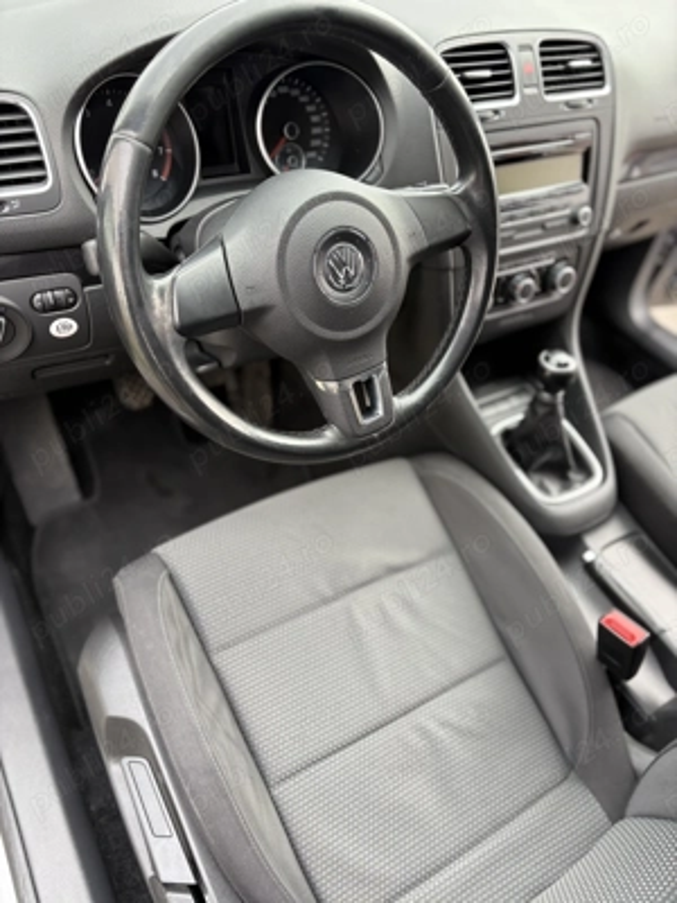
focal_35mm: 26
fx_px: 678
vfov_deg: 67.3
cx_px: 338
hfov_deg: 53.1
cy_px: 452
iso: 50
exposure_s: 1/125
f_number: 1.6
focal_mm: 5.96
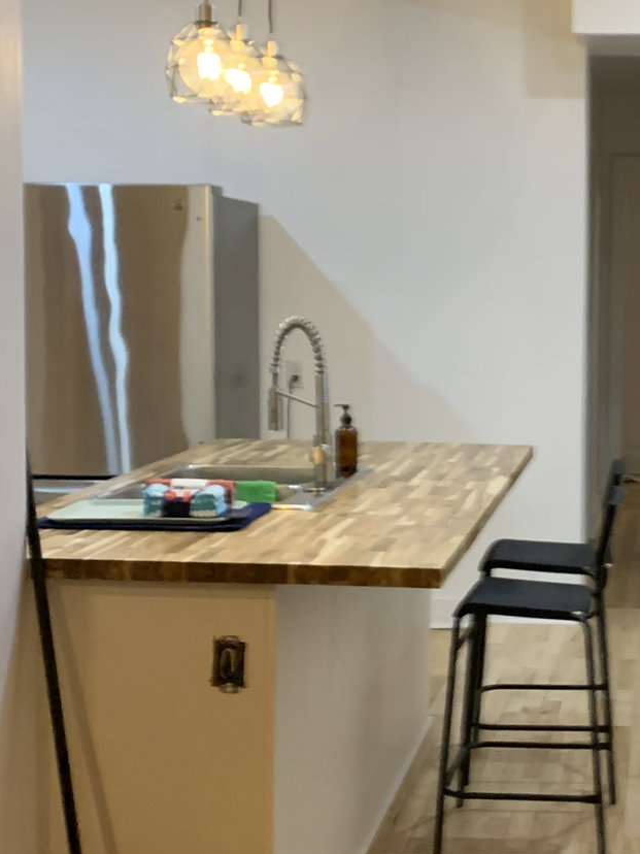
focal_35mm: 67
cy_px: 390
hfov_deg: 21.2
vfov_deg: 29.0
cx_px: 642
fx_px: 1652
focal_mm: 4.25
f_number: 1.8
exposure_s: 1/40
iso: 400
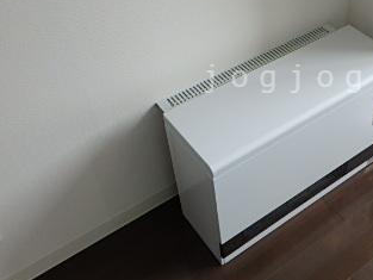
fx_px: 507
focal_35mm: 47
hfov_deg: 39.2
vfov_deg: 30.5
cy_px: 79
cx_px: 286
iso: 125
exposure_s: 1/80
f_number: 3.8
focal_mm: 4
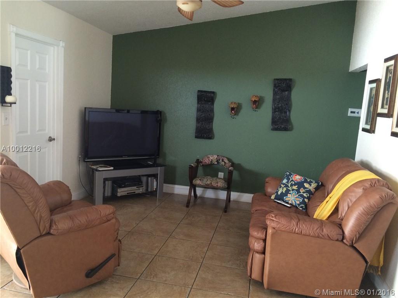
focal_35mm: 29
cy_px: 149
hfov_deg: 61.7
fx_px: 333
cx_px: 199
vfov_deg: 48.2
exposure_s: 1/30
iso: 125
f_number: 2.2
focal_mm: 4.15
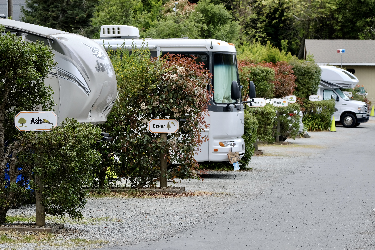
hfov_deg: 17.5
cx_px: 188
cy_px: 125
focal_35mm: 117
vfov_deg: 11.7
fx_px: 1219
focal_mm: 77.9
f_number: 5.6
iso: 200
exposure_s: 1/250
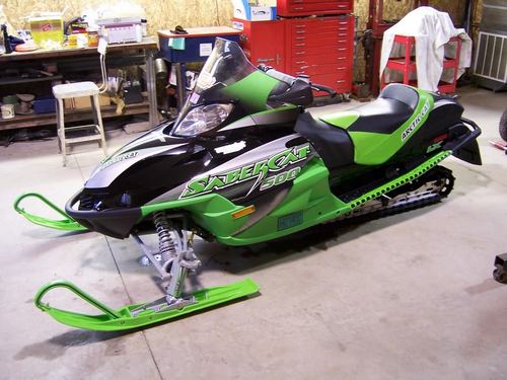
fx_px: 527
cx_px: 254
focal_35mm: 36
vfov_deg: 39.7
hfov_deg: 51.4
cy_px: 190
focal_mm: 6
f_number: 3
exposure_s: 1/10
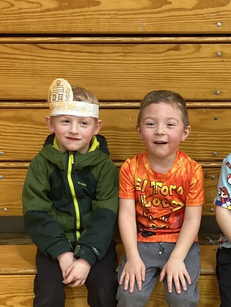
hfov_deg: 23.8
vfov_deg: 31.4
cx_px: 166
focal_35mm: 61
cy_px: 213
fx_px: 543
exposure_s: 1/50
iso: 200
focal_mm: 3.3
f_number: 2.4
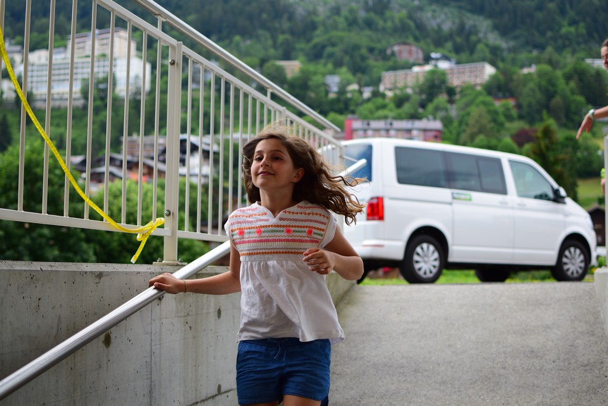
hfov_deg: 37.8
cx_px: 304
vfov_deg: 25.8
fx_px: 887
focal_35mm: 52
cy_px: 203
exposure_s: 1/640
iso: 200
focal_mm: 35
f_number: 2.8
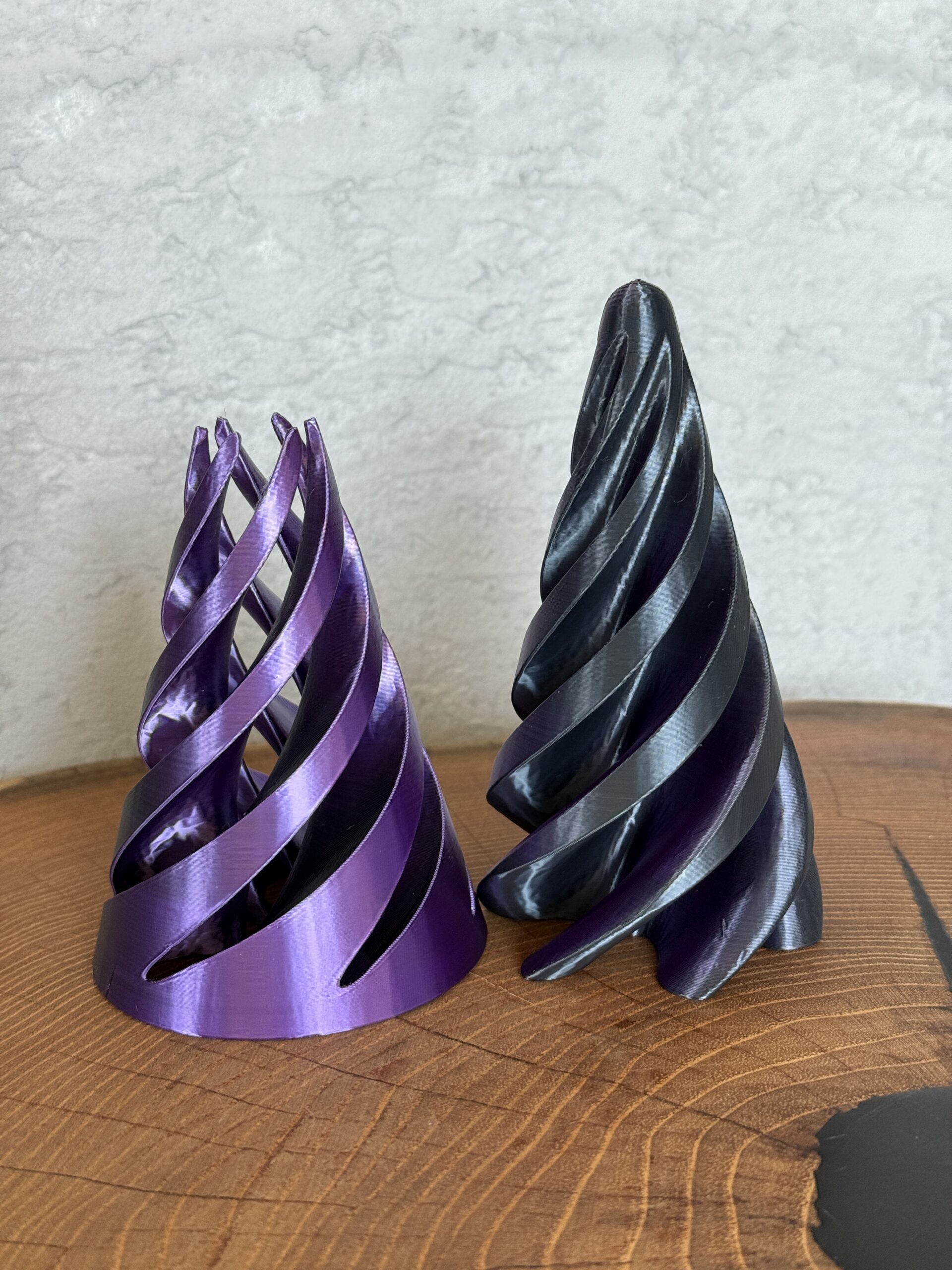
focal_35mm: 48
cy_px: 635
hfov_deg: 30.3
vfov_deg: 39.7
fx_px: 1760
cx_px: 476
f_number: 1.78
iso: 250
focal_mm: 6.76
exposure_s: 1/60
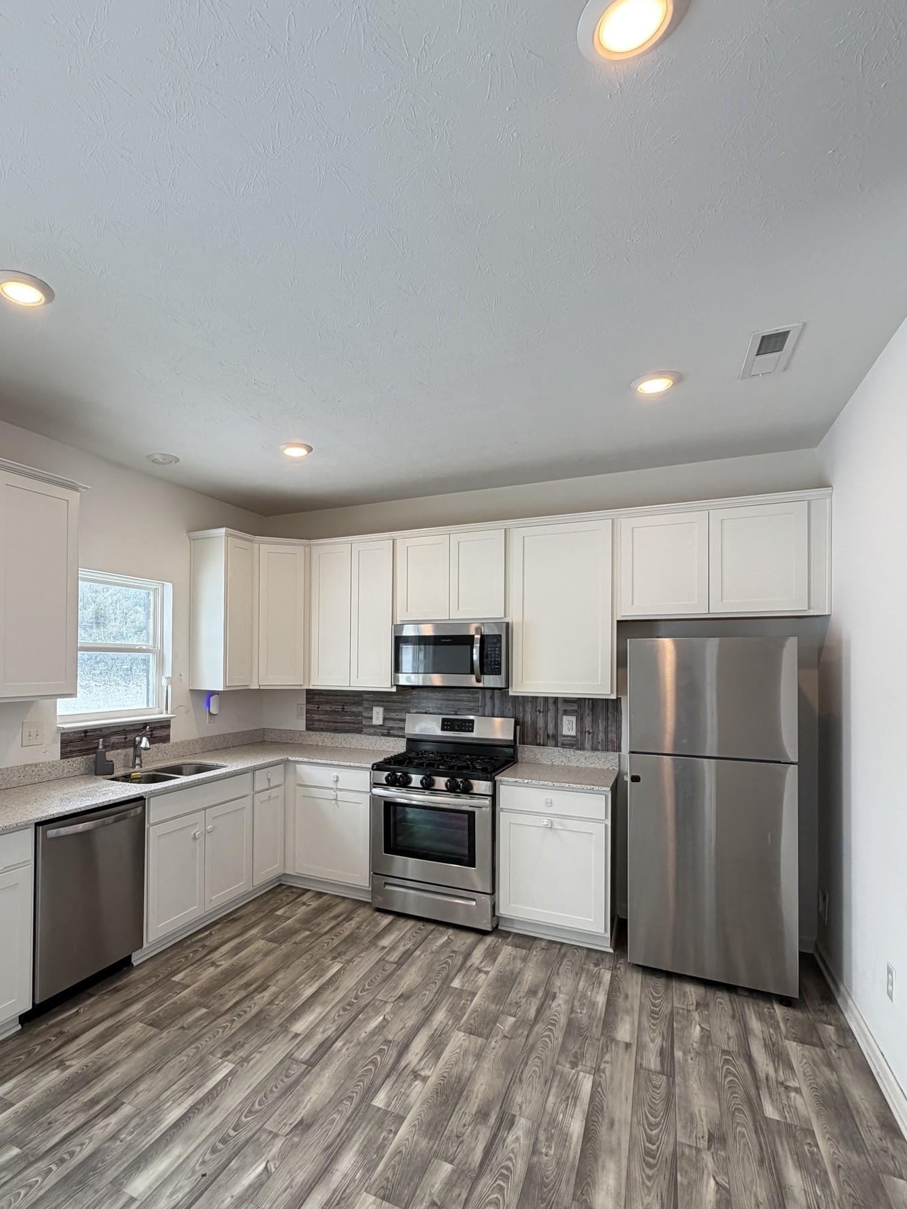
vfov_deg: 87.5
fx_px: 629
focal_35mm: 18
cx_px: 331
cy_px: 663
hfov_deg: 70.3
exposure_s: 1/120
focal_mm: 2.22
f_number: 2.2
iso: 200
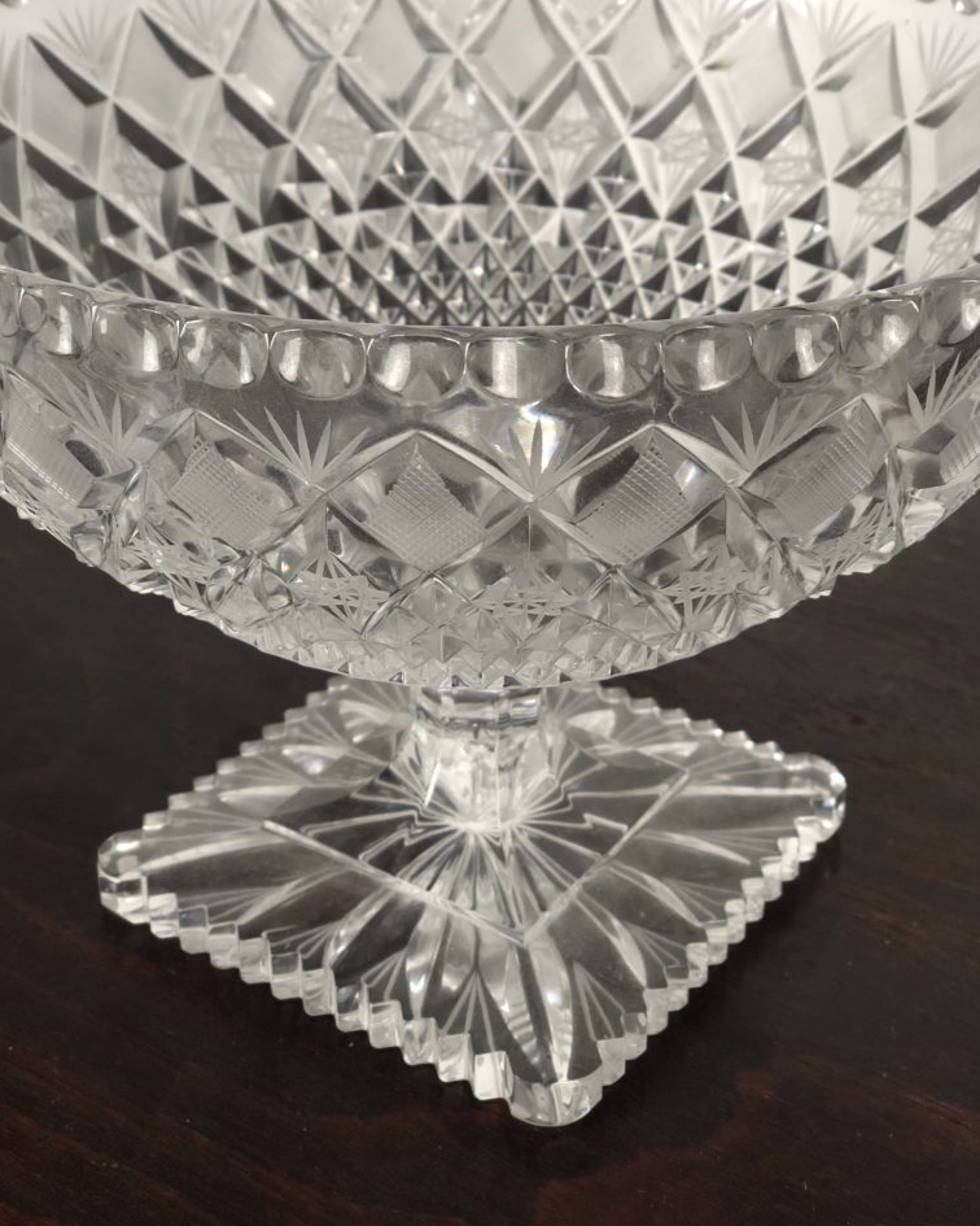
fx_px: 1994
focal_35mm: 55
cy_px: 567
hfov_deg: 27.6
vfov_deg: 34.1
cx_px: 491
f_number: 2.4
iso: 50
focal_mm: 6
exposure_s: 1/50
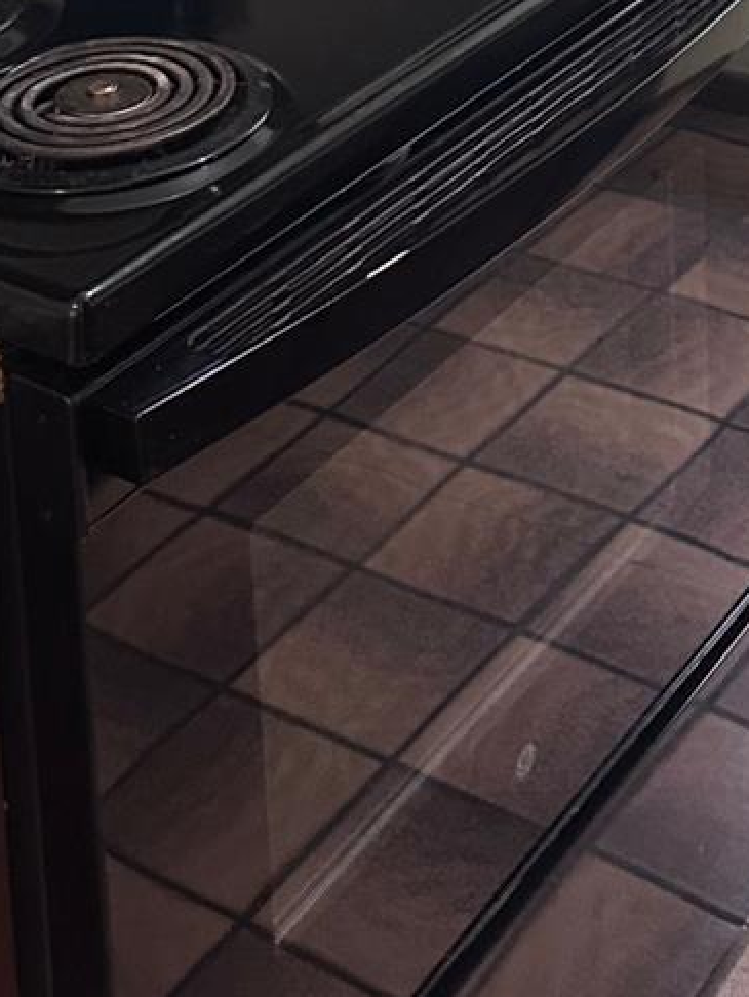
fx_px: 2133
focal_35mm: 74
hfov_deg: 19.8
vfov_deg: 22.2
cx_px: 518
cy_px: -451
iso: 400
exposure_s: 1/60
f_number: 1.78
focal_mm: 6.86
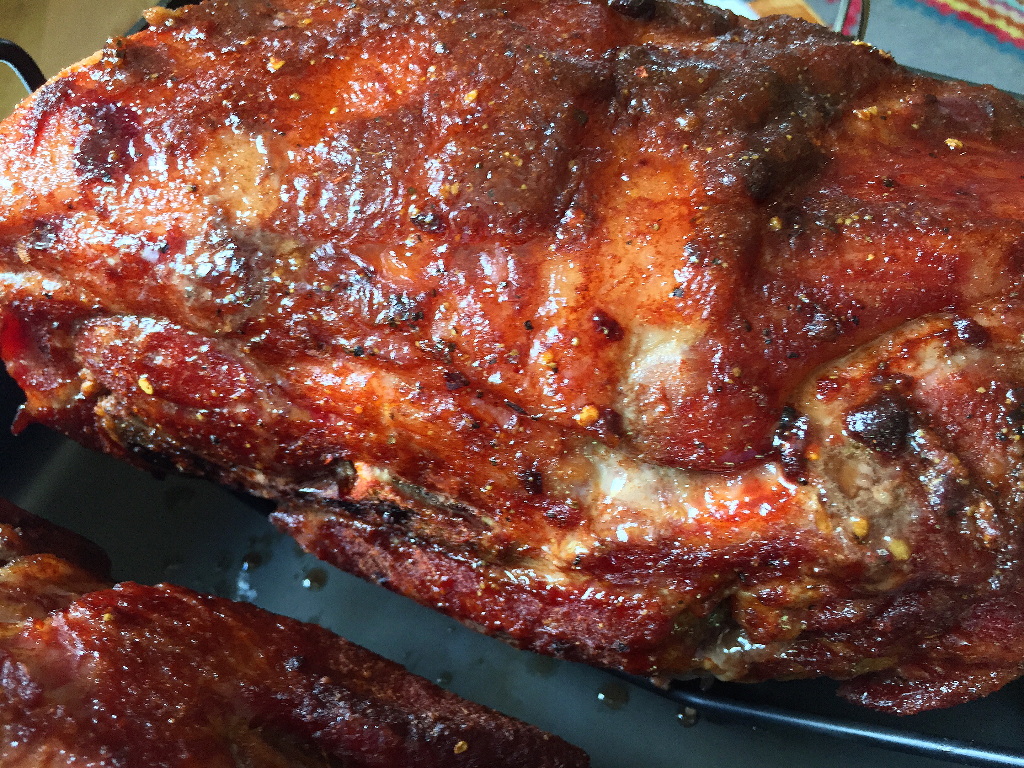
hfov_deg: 61.7
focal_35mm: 29
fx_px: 858
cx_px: 512
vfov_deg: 48.2
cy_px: 384
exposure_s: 1/30
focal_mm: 4.15
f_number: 2.2
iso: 160
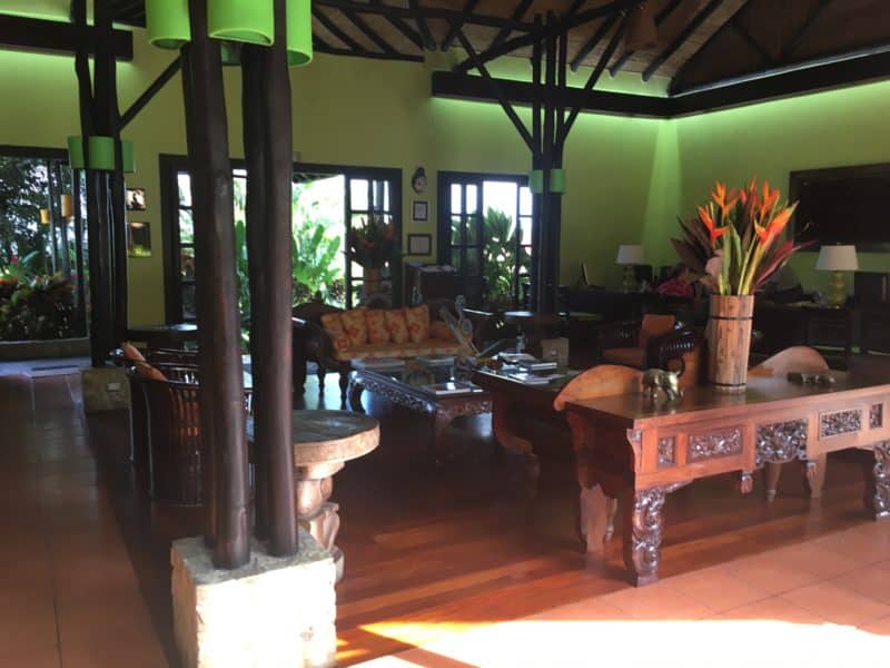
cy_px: 334
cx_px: 445
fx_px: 746
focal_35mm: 29
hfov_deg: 61.7
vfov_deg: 48.2
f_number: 2.2
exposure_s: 1/30
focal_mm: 4.15
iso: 25
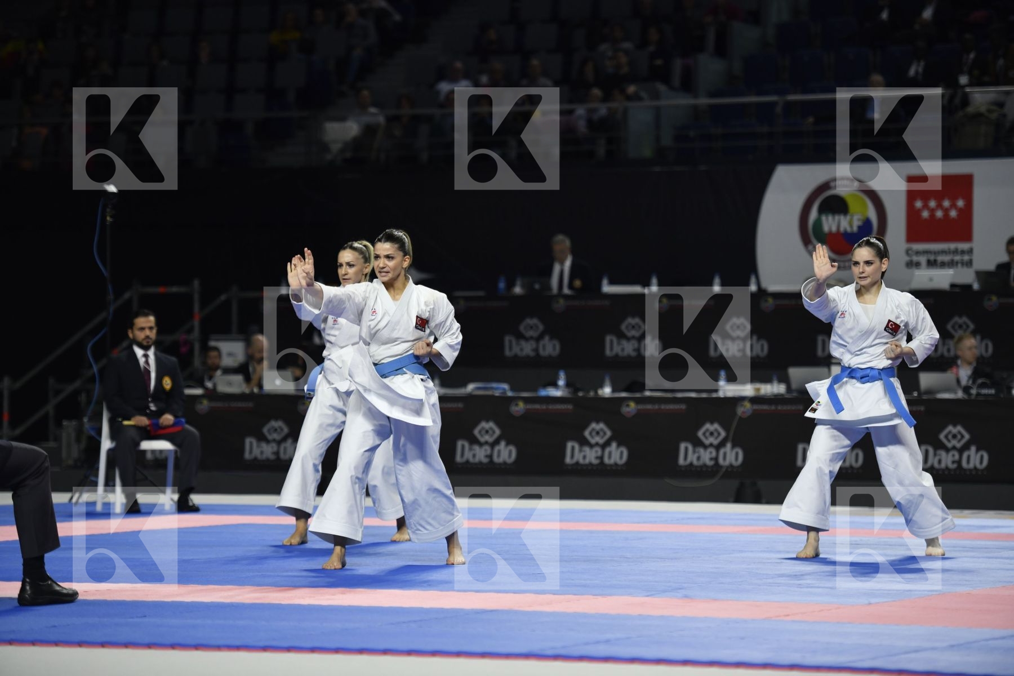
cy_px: 338
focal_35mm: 135
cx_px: 507
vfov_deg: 10.2
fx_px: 3802
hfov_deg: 15.2
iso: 800
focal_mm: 135
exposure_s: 1/800
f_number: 2.8
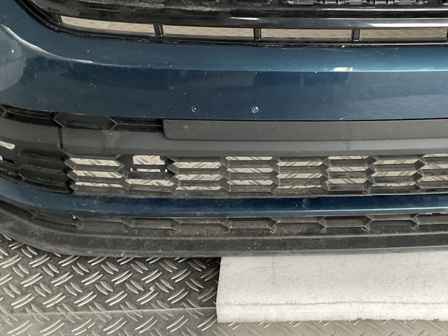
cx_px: 324
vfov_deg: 27.7
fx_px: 673
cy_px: 89
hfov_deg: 36.1
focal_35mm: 52
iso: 200
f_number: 1.8
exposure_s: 1/50
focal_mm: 3
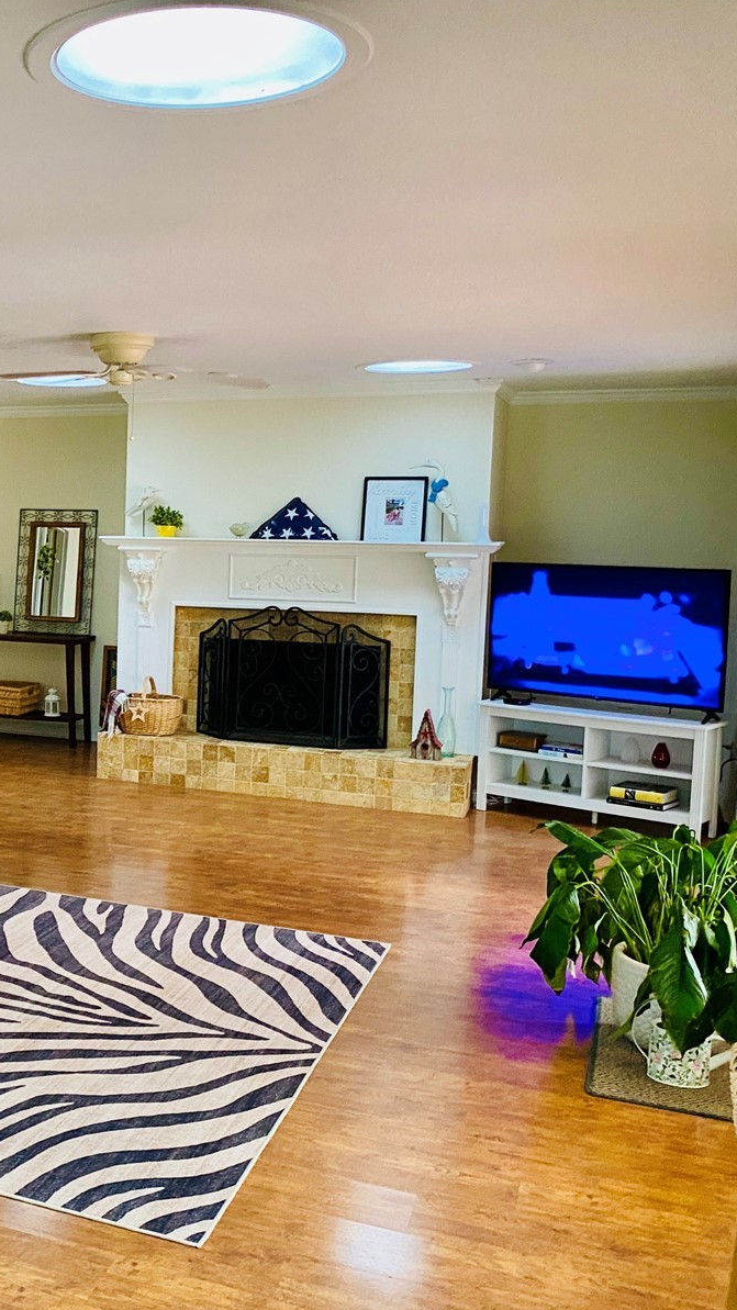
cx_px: 10
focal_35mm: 38
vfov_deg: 52.8
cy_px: 656
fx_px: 1320
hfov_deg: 29.3
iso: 400
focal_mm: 4.25
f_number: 1.8
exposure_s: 1/60
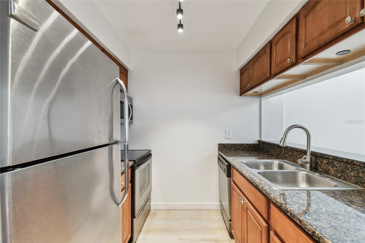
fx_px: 152
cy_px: 122
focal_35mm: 15
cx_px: 182
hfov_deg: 100.4
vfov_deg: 77.3
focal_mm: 10
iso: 100
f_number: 7.1
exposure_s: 1/2
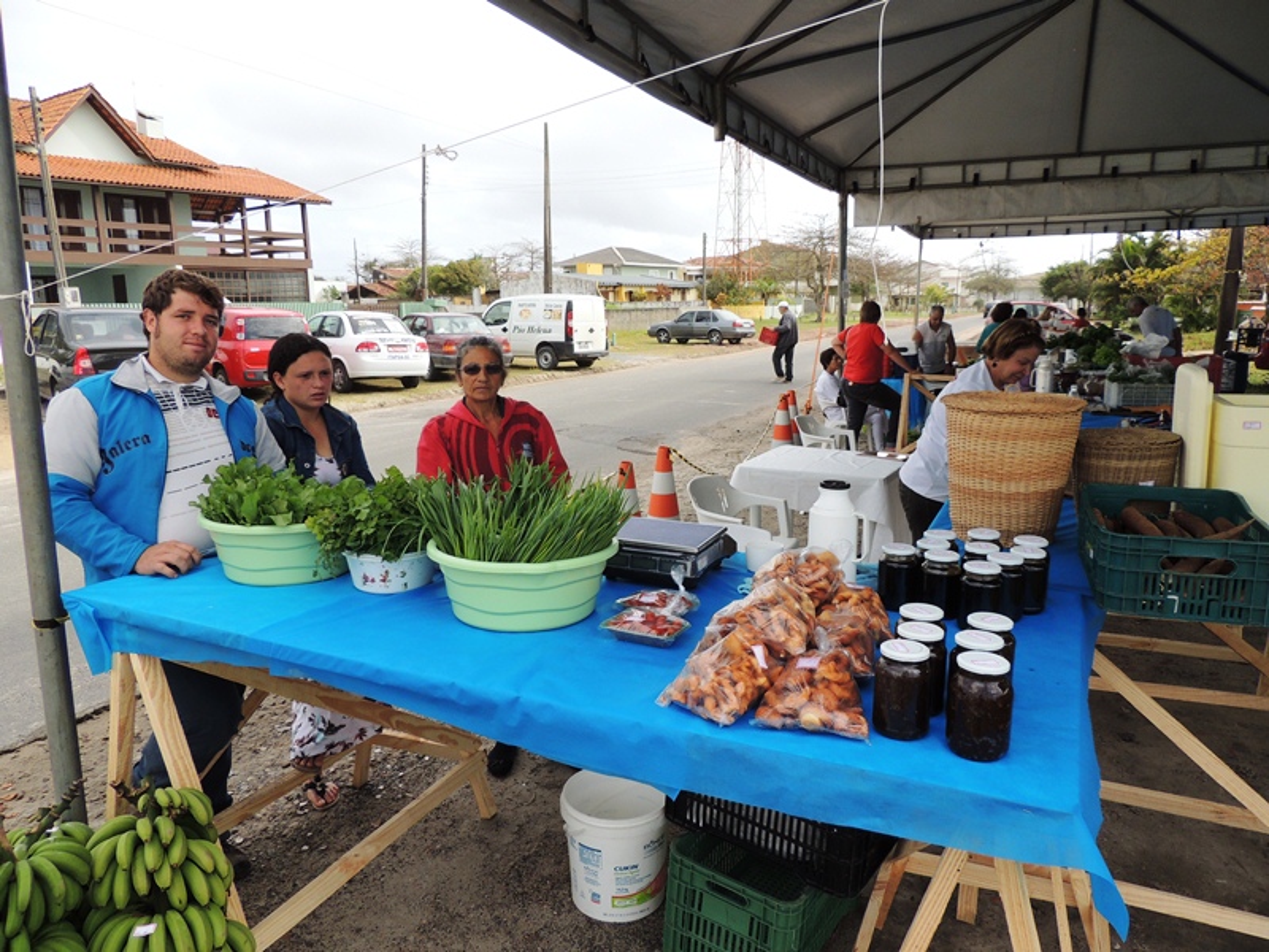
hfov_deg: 71.6
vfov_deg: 56.8
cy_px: 476
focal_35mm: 24
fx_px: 880
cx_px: 634
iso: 100
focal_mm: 4.3
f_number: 3
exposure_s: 1/640
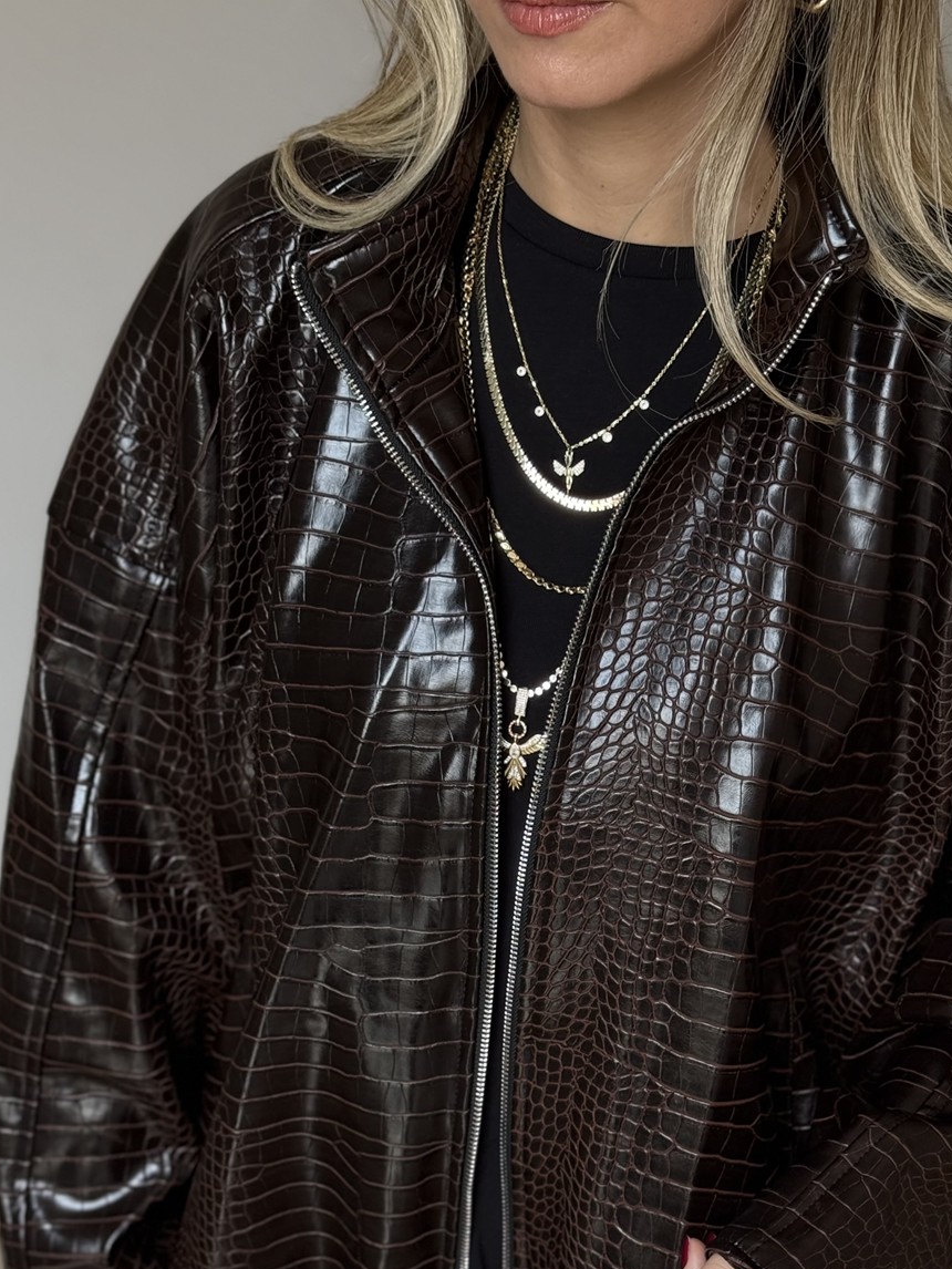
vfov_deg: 28.8
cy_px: 815
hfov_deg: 21.9
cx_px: 602
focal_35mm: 67
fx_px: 2456
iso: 125
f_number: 1.78
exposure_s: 1/242
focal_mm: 6.76
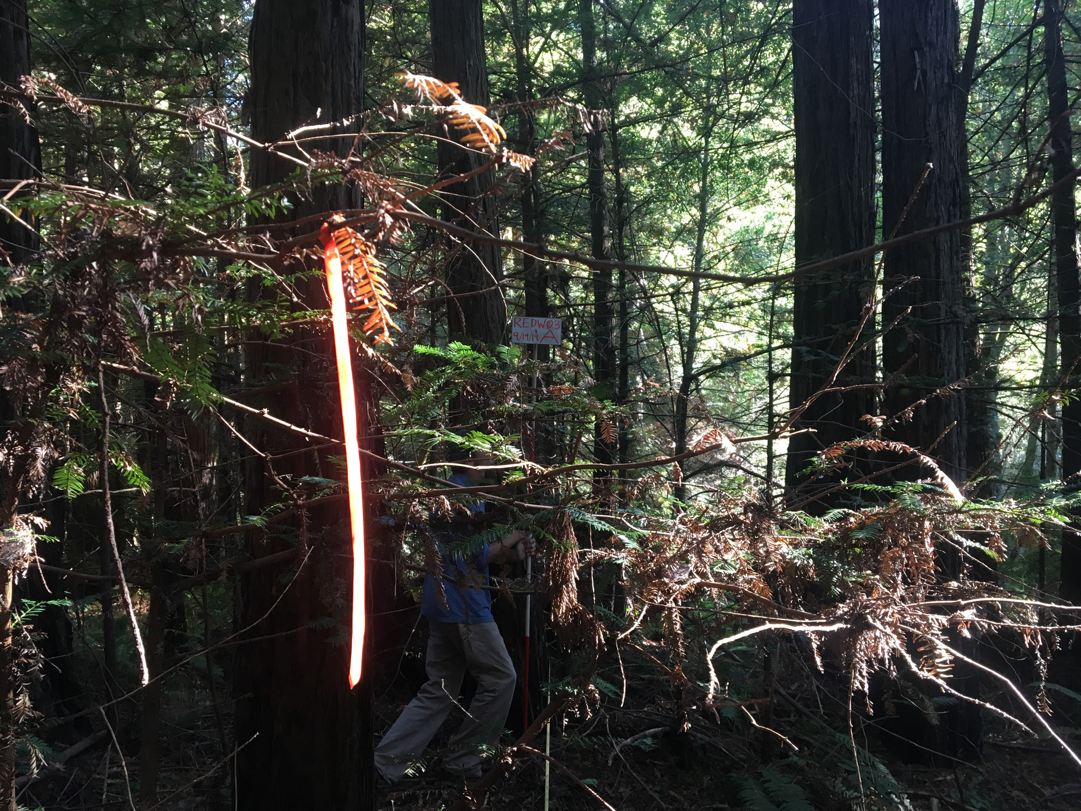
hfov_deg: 60.0
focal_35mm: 30
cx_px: 536
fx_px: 937
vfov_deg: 46.8
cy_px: 416
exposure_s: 1/30
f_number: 2.2
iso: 80
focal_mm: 4.15
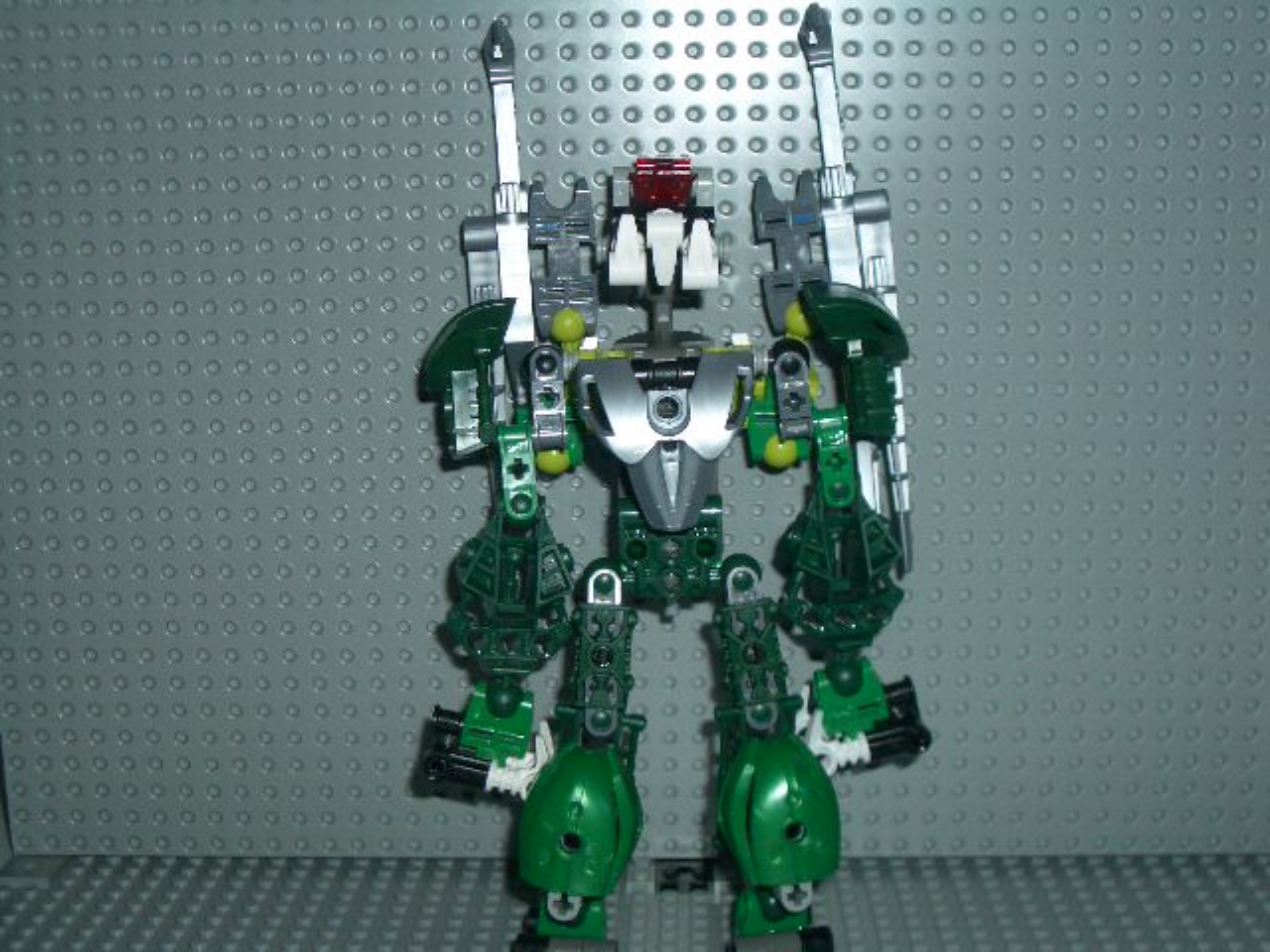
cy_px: 476
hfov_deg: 38.9
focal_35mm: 49
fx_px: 1798
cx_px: 635
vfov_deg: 29.7
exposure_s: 1/60
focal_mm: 8.2
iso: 100
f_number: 3.1
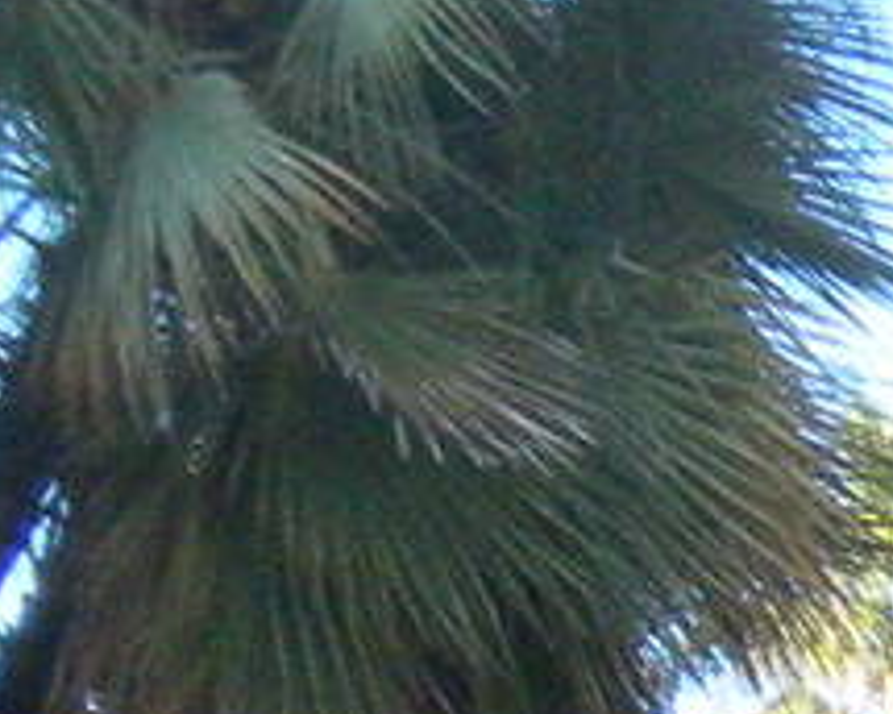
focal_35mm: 269
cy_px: 2204
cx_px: 2642
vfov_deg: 5.4
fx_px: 7109
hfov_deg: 6.6
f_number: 3.5
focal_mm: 6.6
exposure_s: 1/514
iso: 386
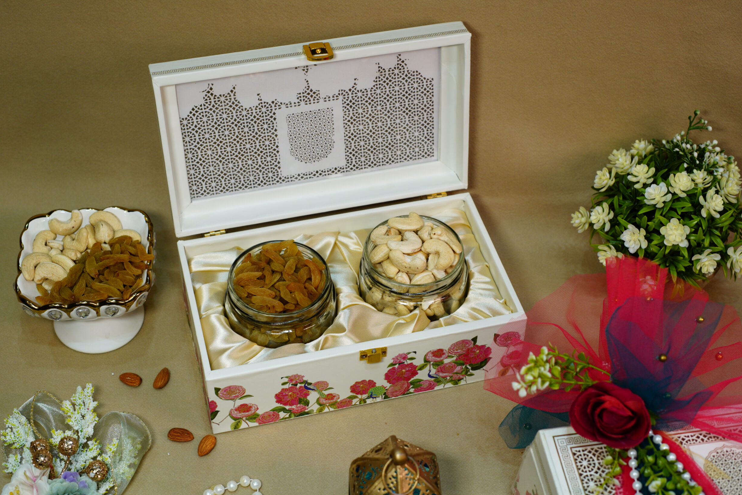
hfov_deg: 38.2
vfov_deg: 26.0
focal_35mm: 52
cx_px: 365
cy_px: 241
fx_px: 1072
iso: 640
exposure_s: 1/200
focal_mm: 50
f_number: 5
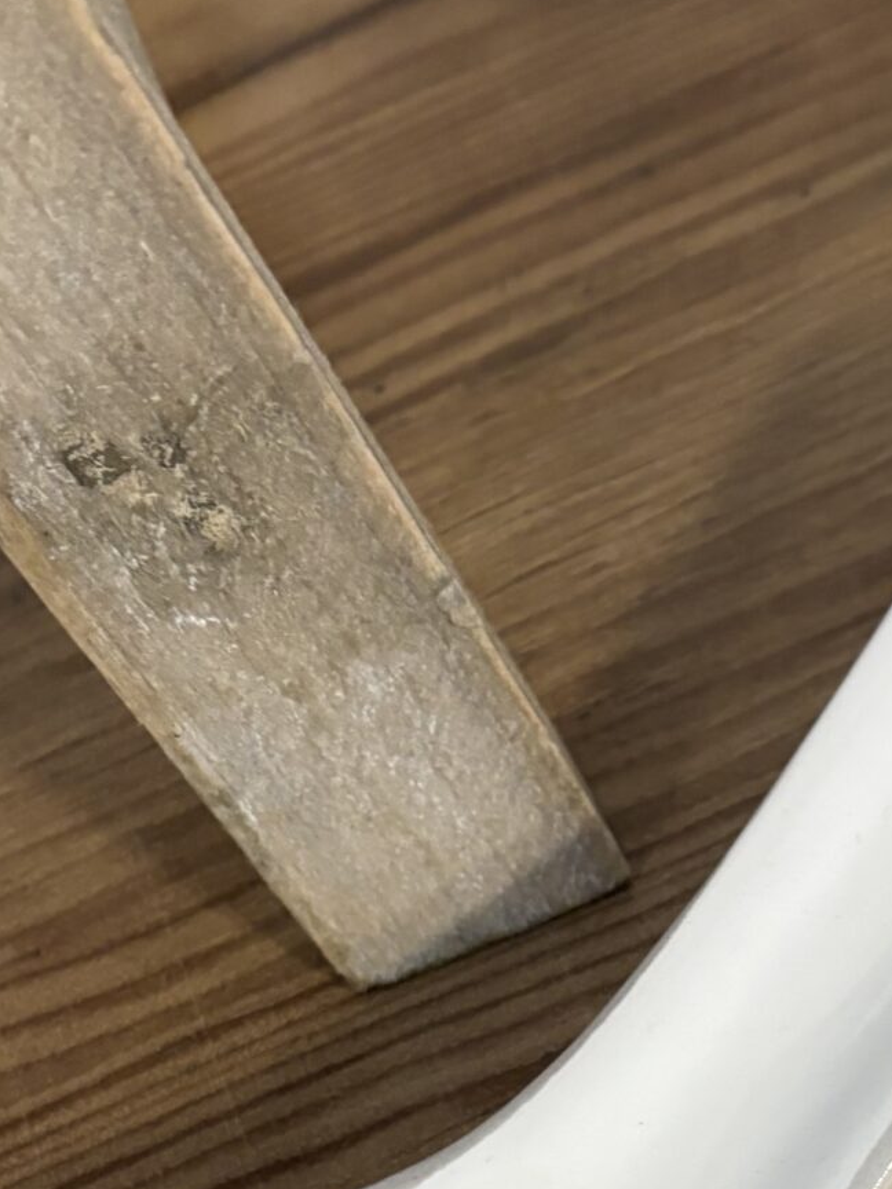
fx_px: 2646
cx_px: 659
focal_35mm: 77
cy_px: 1091
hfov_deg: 19.0
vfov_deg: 24.5
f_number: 1.6
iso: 320
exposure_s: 1/50
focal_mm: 5.96
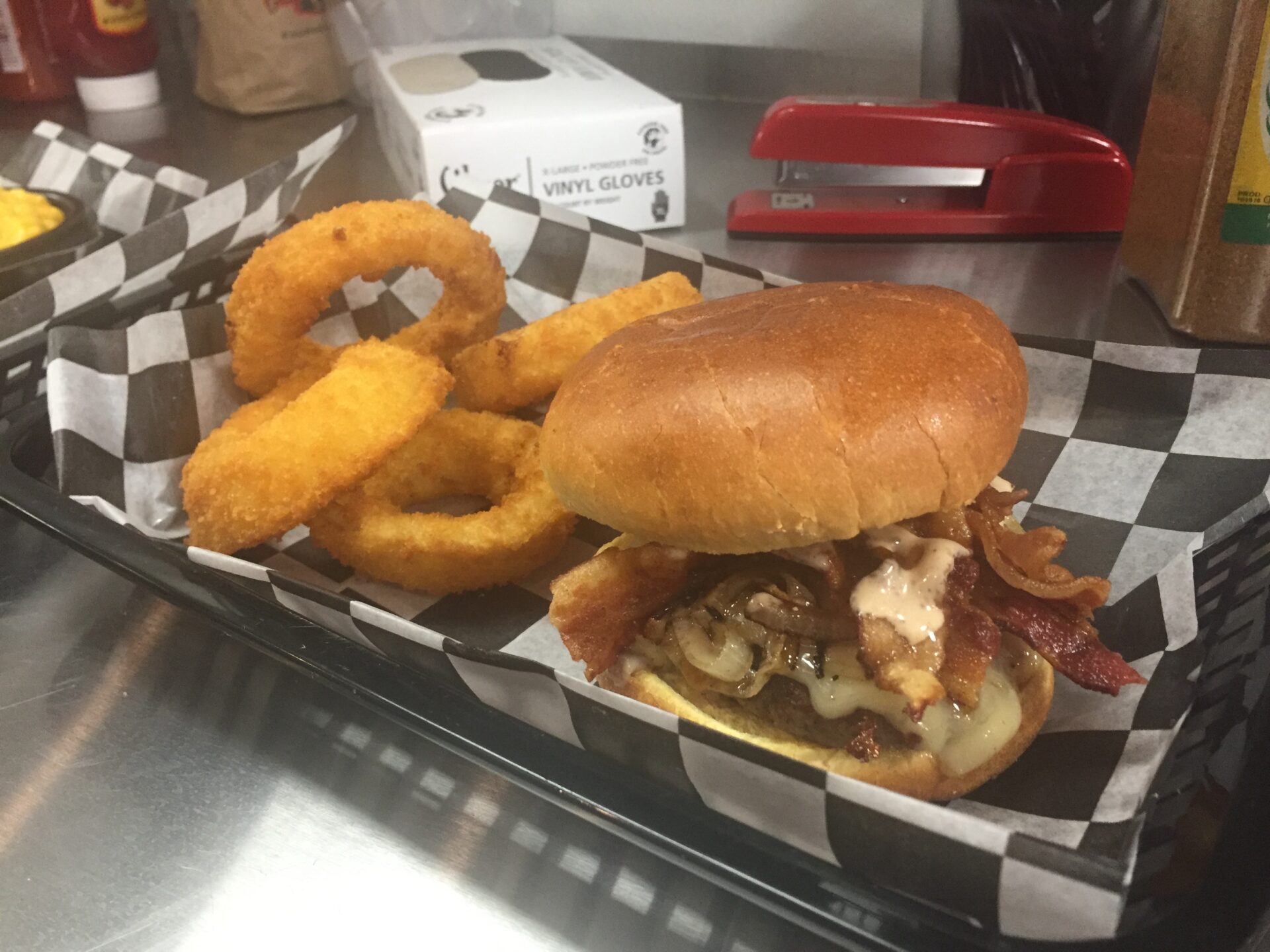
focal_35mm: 29
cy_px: 476
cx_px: 635
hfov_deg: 61.7
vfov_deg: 48.2
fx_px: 1064
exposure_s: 1/30
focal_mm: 4.15
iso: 160
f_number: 2.2
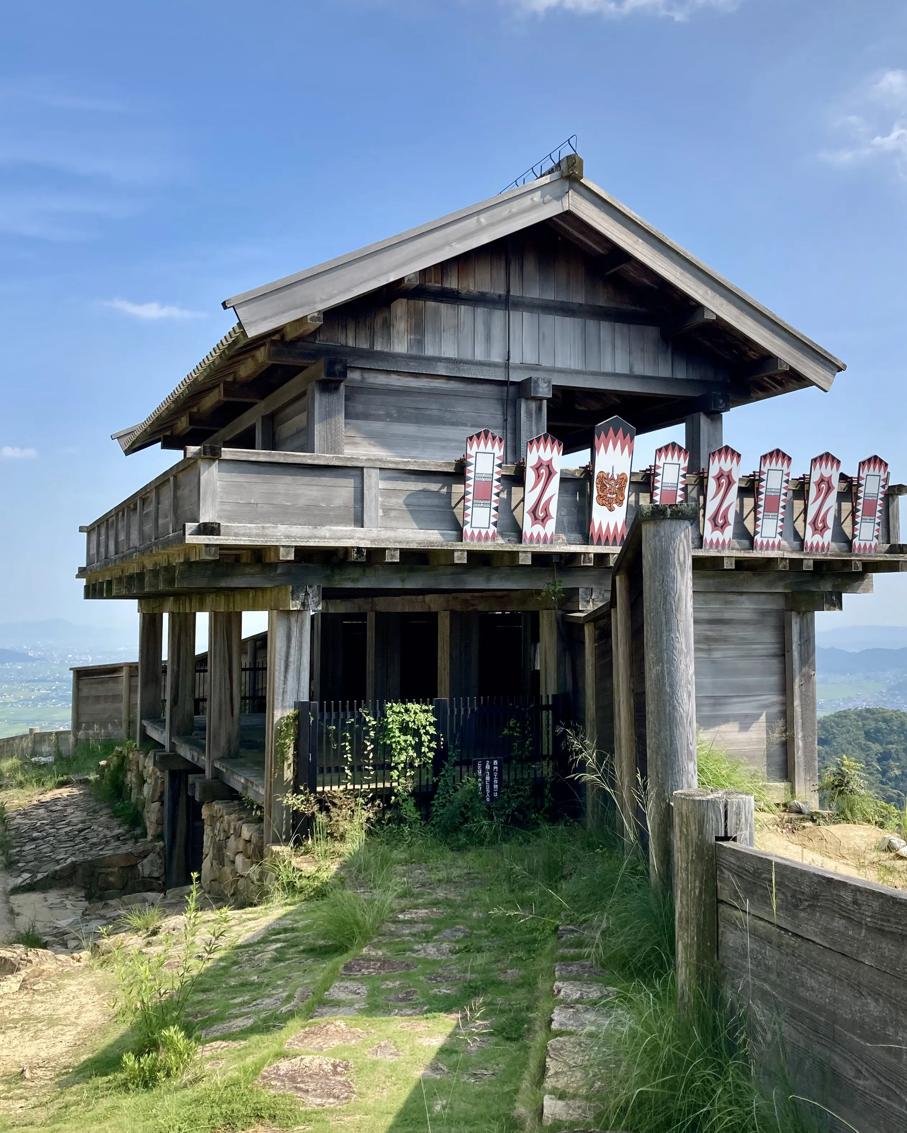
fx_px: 1174
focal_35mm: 35
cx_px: 475
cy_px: 529
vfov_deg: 51.5
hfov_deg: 42.2
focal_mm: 3.99
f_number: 1.8
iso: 20
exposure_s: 1/1919
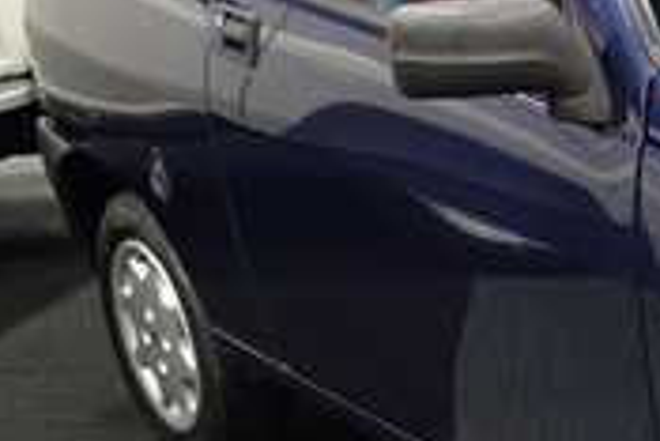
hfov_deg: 17.3
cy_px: 207
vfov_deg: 12.9
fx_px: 1945
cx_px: 996
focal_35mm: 106
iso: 640
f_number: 2.5
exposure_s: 1/40
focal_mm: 11.45
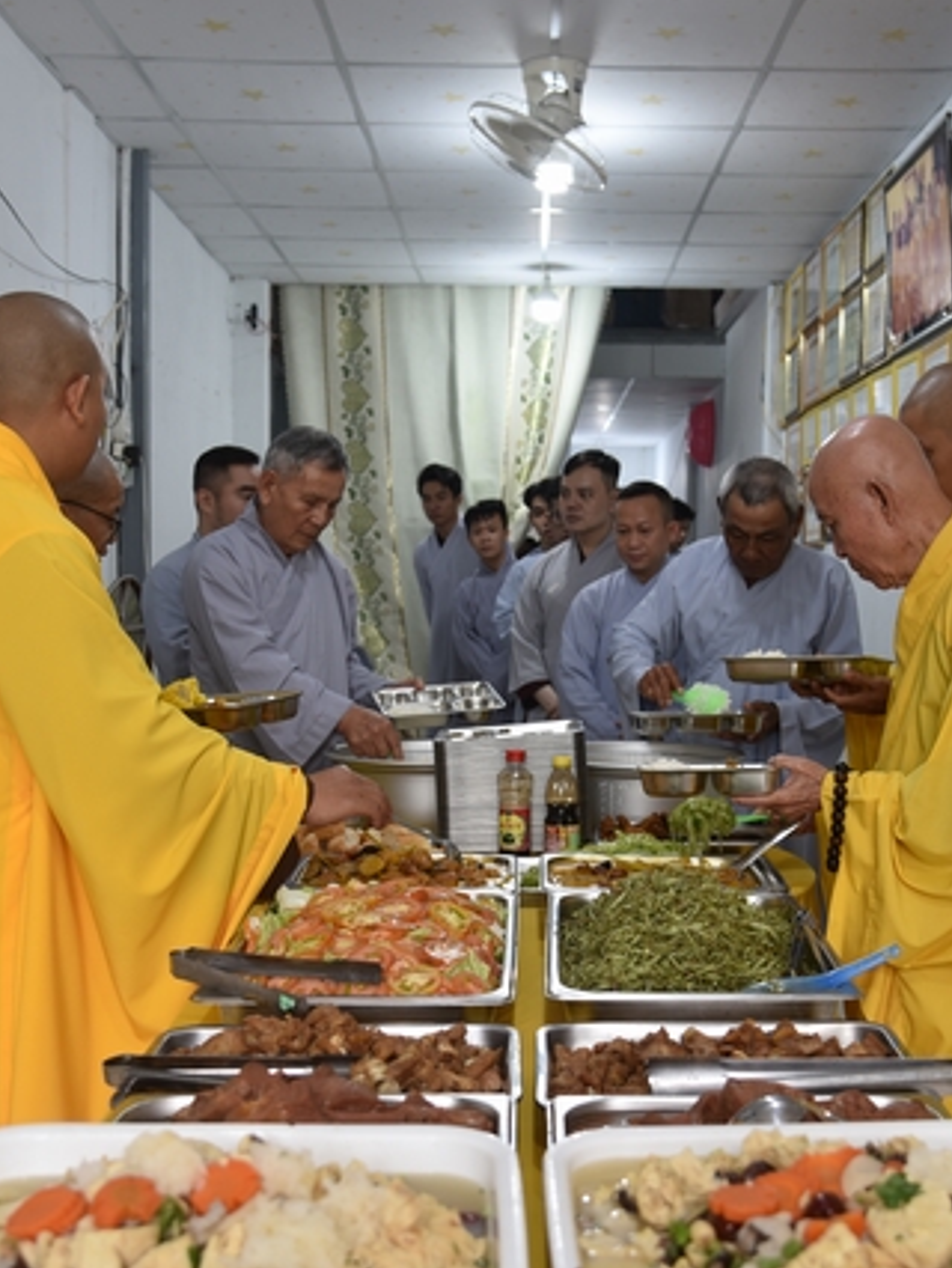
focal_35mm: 44
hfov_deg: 32.8
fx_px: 1612
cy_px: 640
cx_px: 550
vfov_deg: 42.9
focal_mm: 30
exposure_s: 1/80
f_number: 4
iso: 400
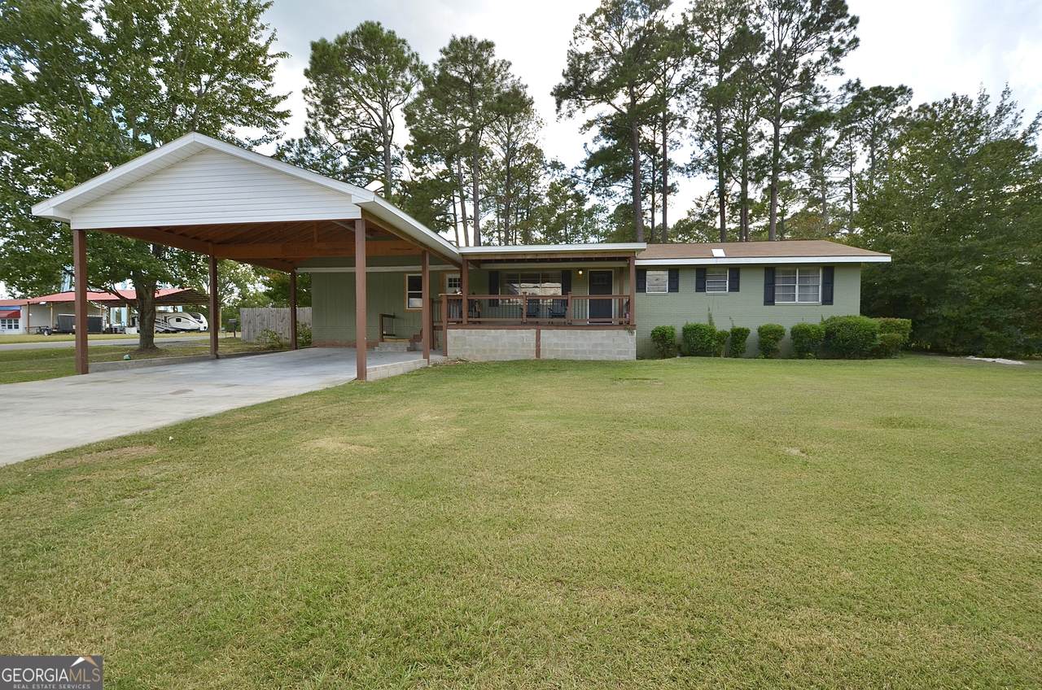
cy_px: 345
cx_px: 521
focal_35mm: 15
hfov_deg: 100.5
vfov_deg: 77.1
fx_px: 433
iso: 200
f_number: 8
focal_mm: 10
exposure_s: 1/160
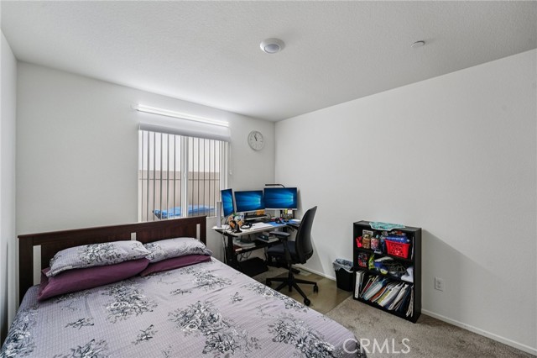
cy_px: 179
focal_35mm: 14
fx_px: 209
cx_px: 268
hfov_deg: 104.3
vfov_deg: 81.1
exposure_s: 1/40
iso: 400
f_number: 8
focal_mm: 14
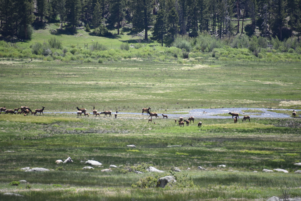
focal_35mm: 300
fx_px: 2509
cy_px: 100
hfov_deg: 6.9
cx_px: 150
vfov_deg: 4.6
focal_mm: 300
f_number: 5.6
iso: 280
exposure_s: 1/640
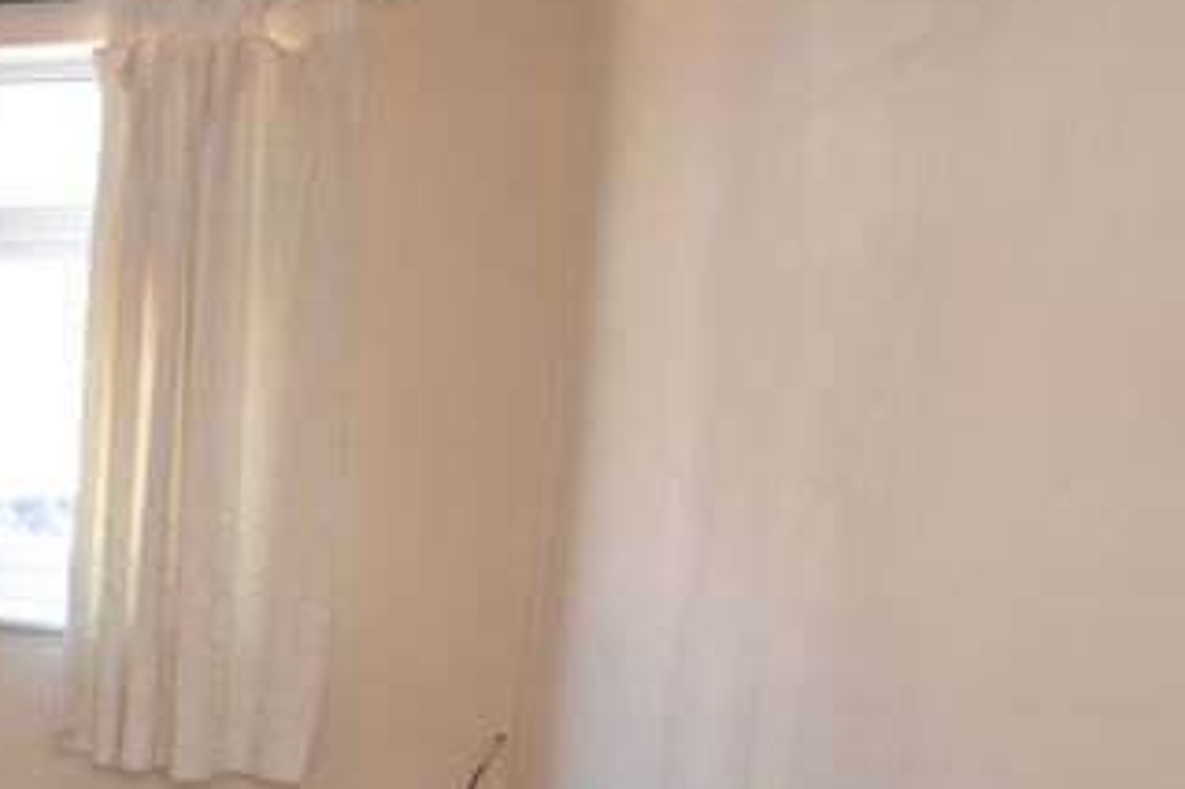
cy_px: 498
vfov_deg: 27.9
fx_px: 1579
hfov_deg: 27.9
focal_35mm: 48
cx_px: -589
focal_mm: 10
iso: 400
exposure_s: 1/60
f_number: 4
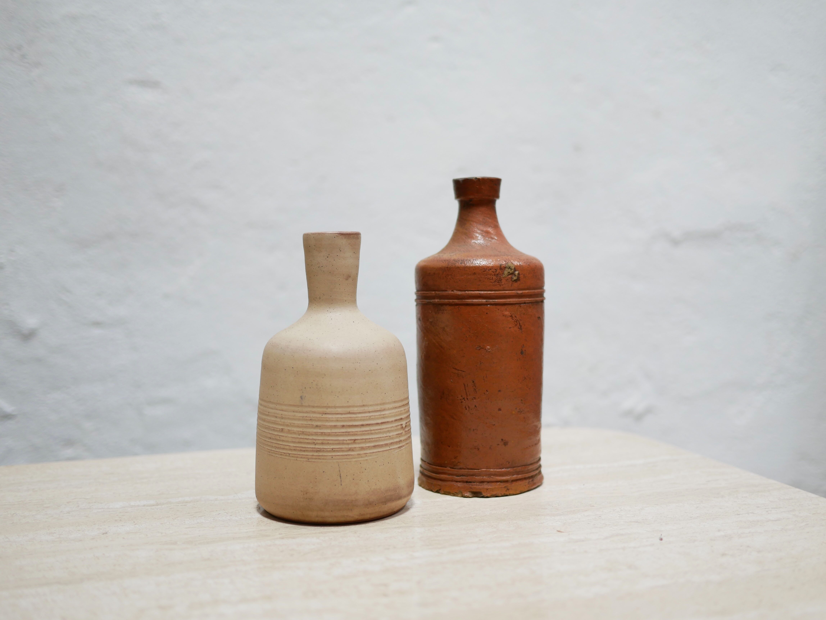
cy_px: 310
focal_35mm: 40
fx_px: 955
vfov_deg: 36.0
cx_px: 413
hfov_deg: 46.8
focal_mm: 20
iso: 320
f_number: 1.7
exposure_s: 1/60
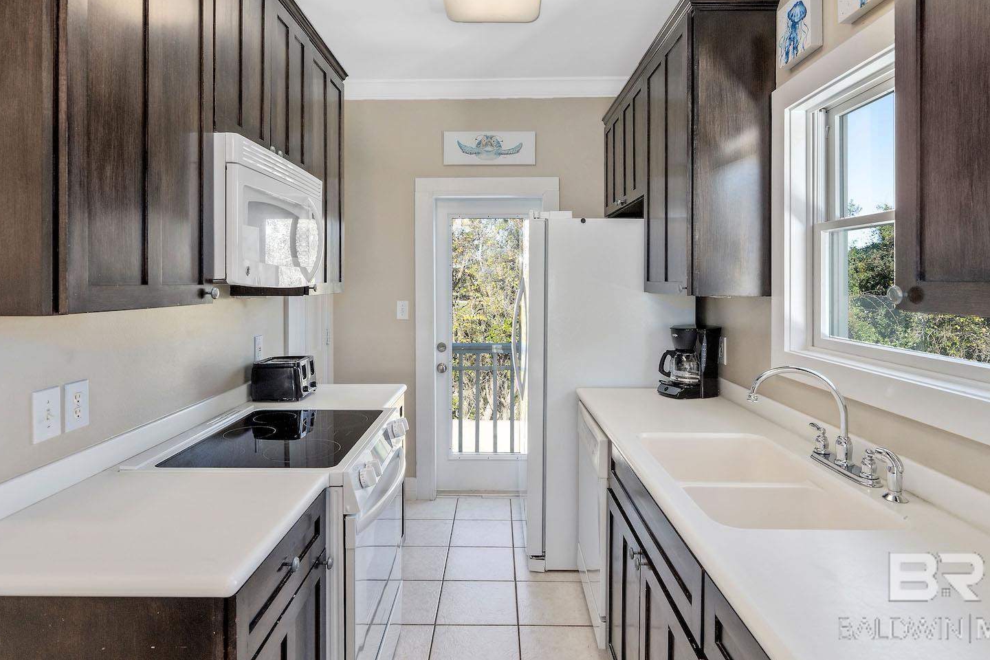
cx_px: 490
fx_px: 550
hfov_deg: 84.0
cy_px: 285
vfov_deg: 61.7
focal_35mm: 20
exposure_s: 1/20
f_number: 8
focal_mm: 16
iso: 500
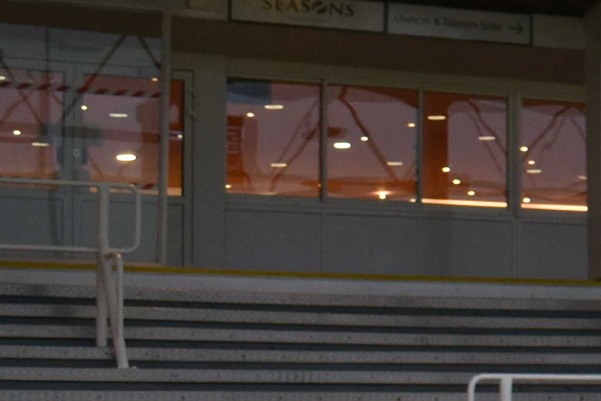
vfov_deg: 8.2
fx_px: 2788
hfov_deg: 10.6
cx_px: 1429
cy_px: 136
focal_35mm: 167
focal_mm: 18
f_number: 4.5
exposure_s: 1/80
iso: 400
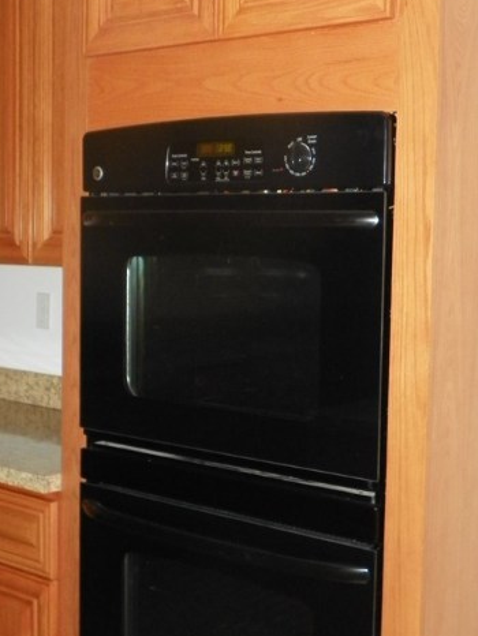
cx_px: 262
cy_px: 307
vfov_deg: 34.3
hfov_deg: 26.1
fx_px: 1030
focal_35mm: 56
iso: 200
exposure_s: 1/125
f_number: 3.2
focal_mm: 6.1
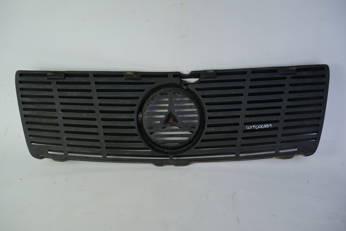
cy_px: 116
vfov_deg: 37.9
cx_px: 173
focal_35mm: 35
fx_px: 336
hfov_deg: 54.4
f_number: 8
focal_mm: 35
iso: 200
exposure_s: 1/160
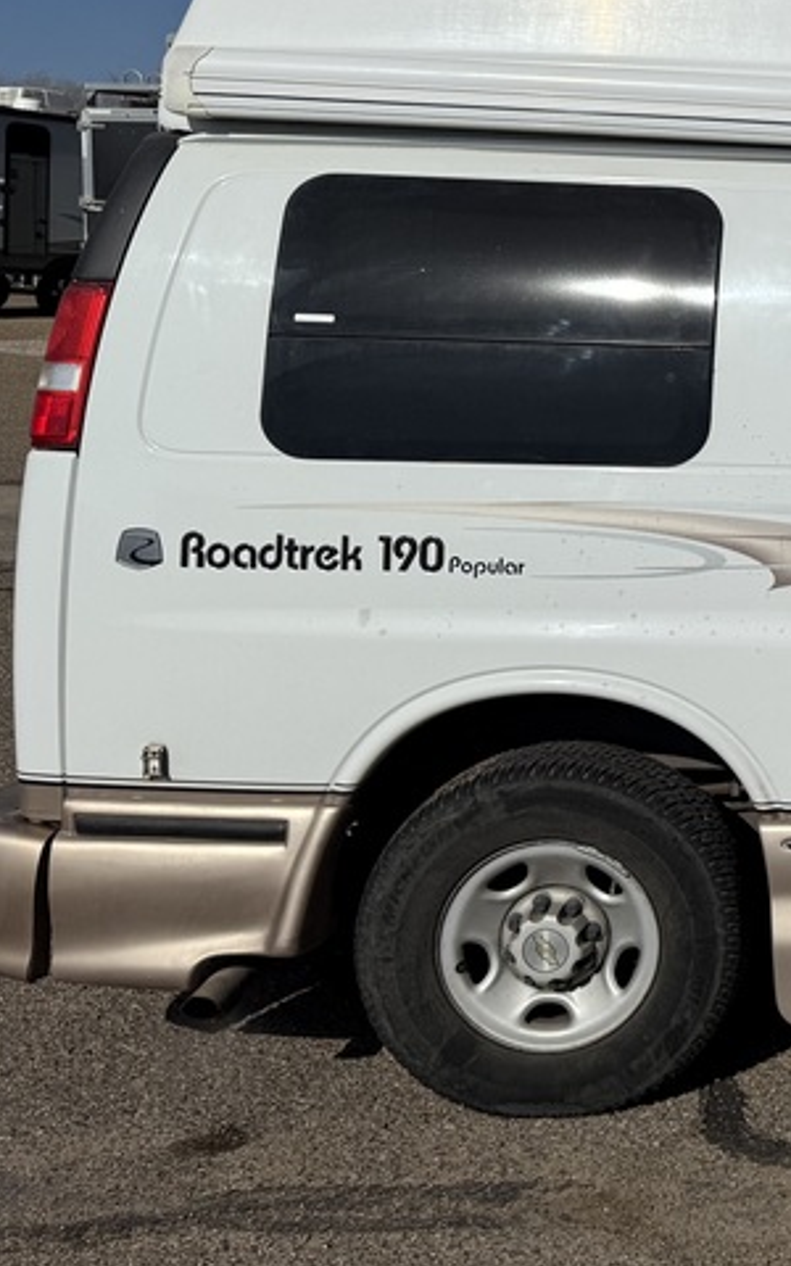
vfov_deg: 37.6
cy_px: 382
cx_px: 1287
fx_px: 1828
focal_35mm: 53
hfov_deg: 20.0
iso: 64
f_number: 1.78
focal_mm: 6.76
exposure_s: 1/17544
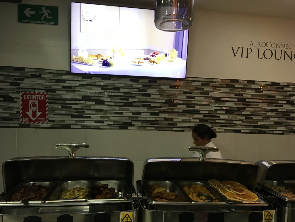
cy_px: 111
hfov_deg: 61.7
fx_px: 247
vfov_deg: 48.2
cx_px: 148
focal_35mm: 29
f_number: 2.2
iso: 100
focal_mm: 4.15
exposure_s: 1/30
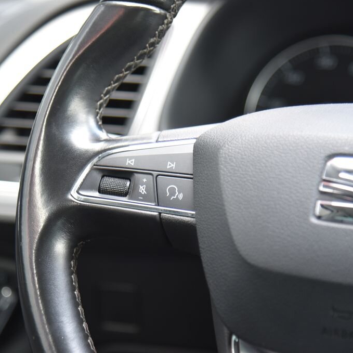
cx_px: 158
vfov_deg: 11.3
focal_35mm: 154
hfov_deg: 11.3
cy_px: 176
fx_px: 1777
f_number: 4
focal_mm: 120
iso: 500
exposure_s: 1/40
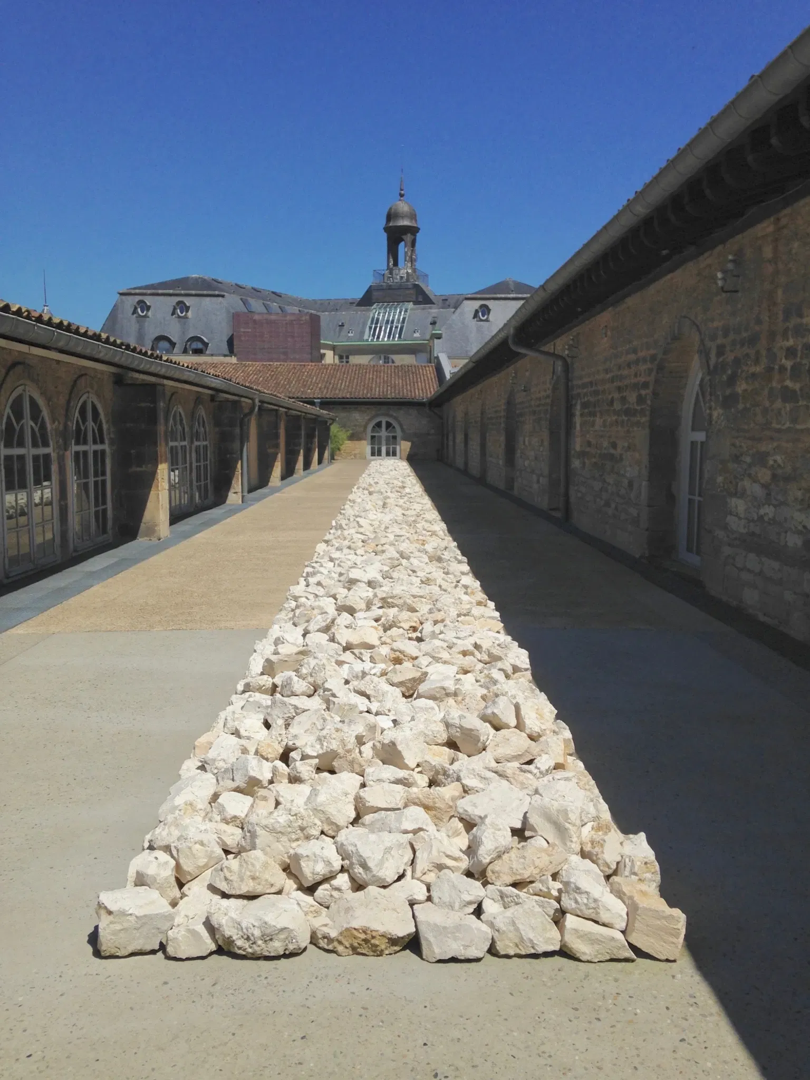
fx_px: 1030
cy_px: 540
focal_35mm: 33
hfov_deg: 42.9
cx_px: 405
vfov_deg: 55.4
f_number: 2.4
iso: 50
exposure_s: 1/4525
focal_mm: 4.12
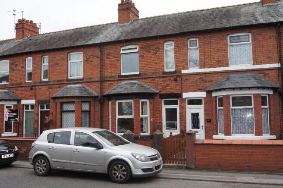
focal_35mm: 33
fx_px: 259
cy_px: 94
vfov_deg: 39.9
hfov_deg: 57.3
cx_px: 142
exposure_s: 1/160
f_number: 10
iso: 200
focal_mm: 22
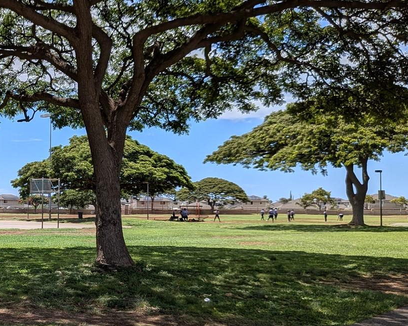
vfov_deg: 32.6
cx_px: 28
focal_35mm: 46
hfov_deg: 37.2
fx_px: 555
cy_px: 204
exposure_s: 1/14085
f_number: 1.7
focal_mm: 4.53
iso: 28
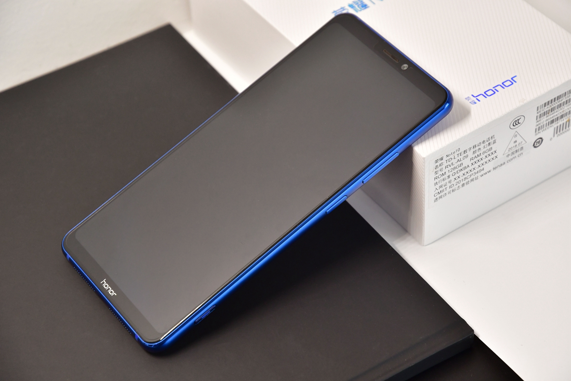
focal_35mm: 105
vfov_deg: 13.0
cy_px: 190
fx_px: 1665
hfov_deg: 19.5
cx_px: 286
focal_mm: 70
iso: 800
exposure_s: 1/125
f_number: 5.6
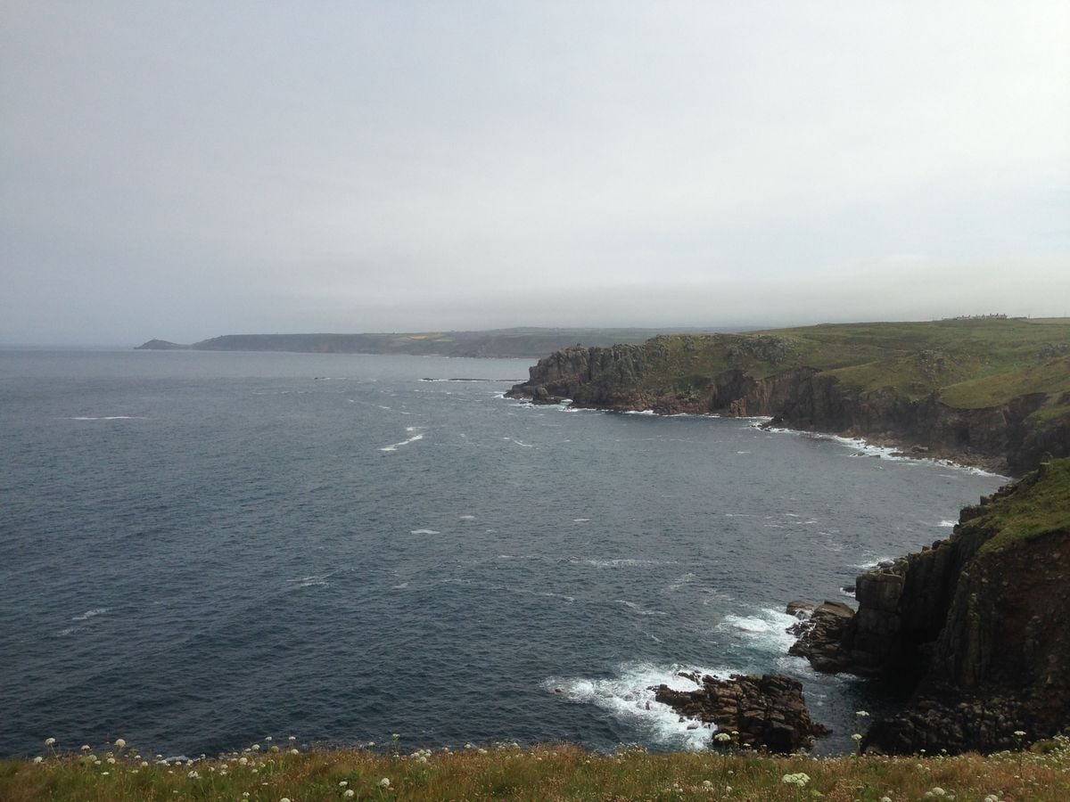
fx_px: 1020
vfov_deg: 42.9
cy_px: 401
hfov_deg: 55.4
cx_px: 535
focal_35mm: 33
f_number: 2.4
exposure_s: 1/2857
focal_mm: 4.12
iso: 50
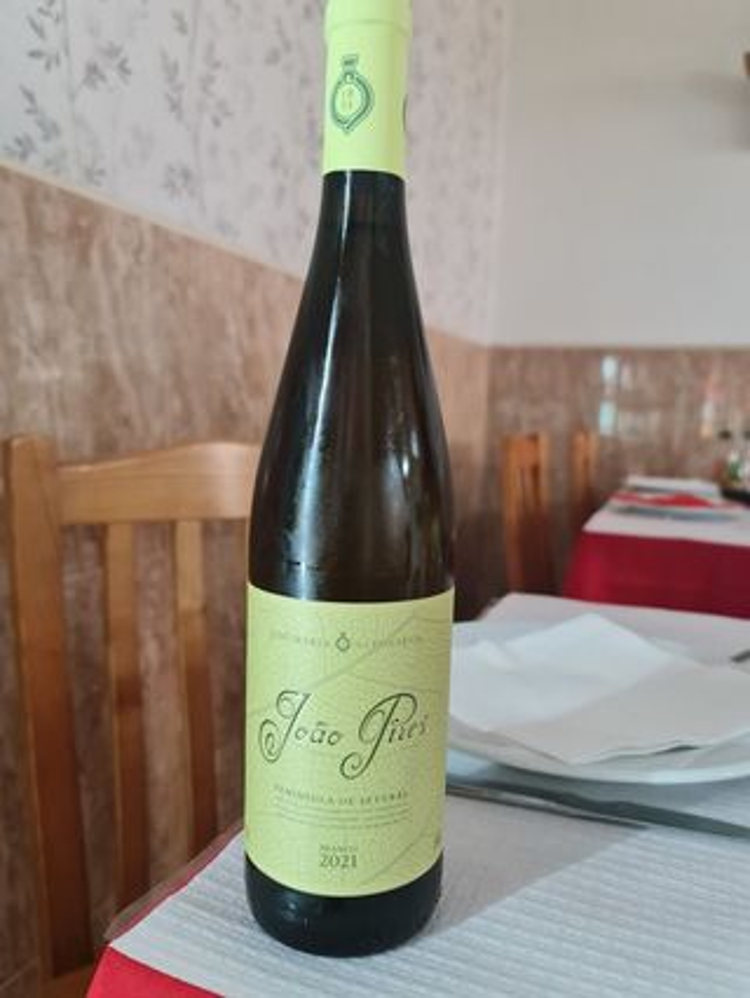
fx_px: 721
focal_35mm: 25
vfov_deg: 69.4
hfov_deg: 54.9
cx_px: 375
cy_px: 499
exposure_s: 1/50
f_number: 1.8
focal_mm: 7
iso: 320
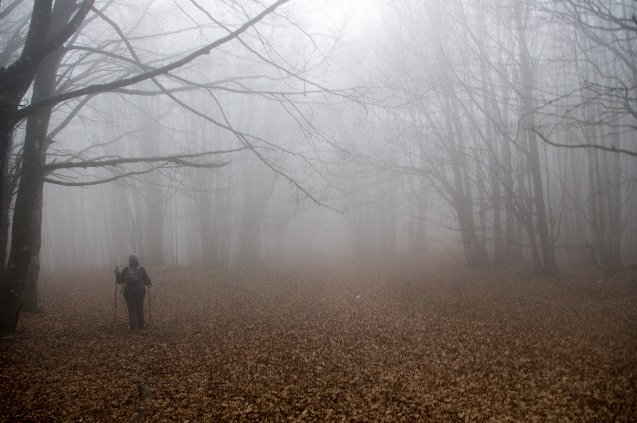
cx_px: 318
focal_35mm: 27
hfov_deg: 67.4
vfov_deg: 47.8
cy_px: 212
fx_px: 477
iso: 100
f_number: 8
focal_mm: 18
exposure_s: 1/50
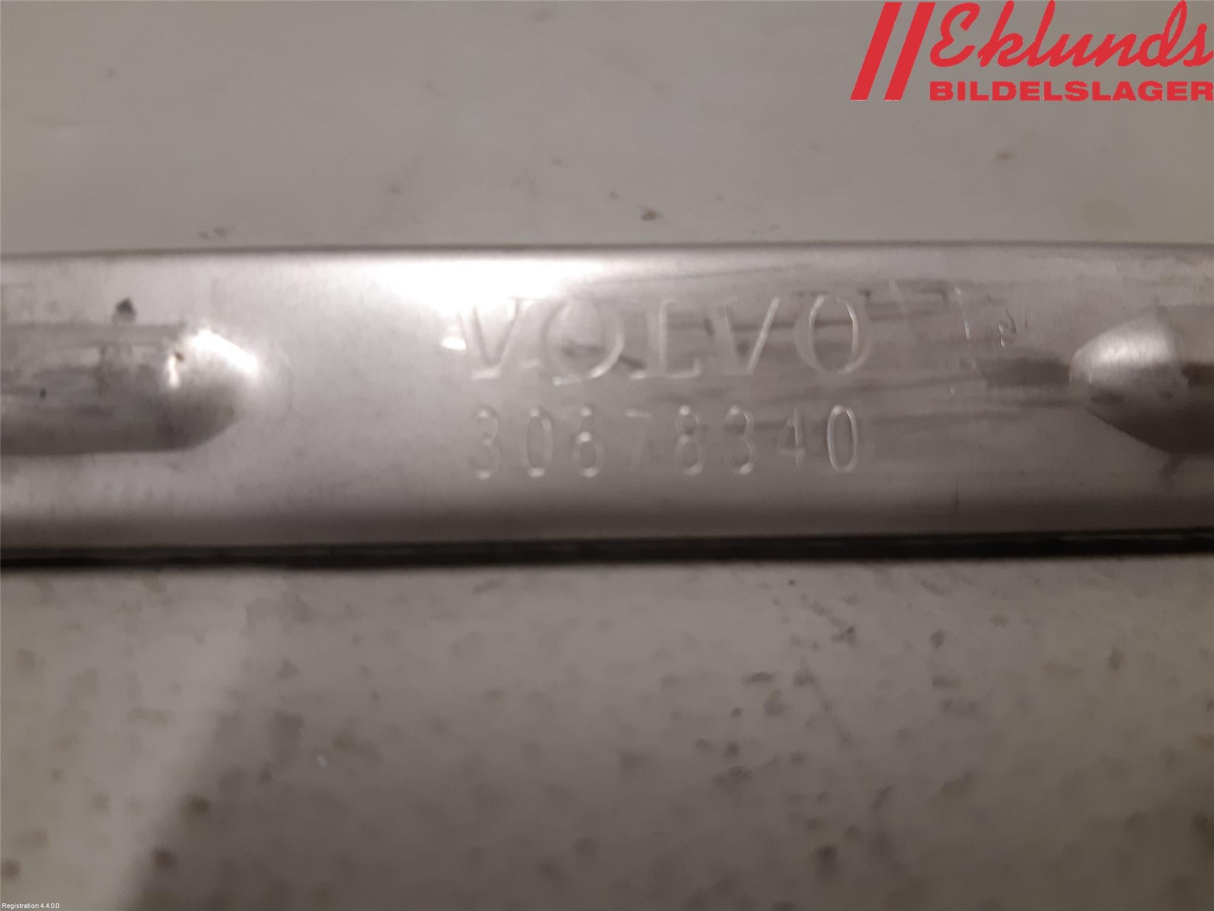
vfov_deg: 53.1
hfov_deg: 67.3
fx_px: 912
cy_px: 456
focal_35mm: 26
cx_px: 607
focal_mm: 3.93
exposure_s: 1/50
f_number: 1.7
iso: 125
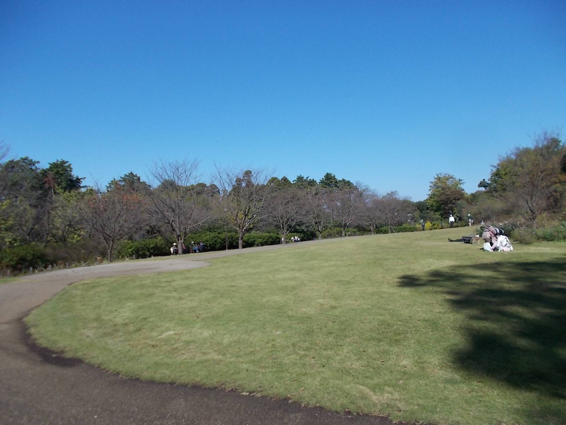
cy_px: 212
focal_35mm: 26
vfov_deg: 53.1
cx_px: 283
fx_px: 425
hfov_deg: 67.3
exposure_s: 1/200
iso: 80
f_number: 8
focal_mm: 4.6
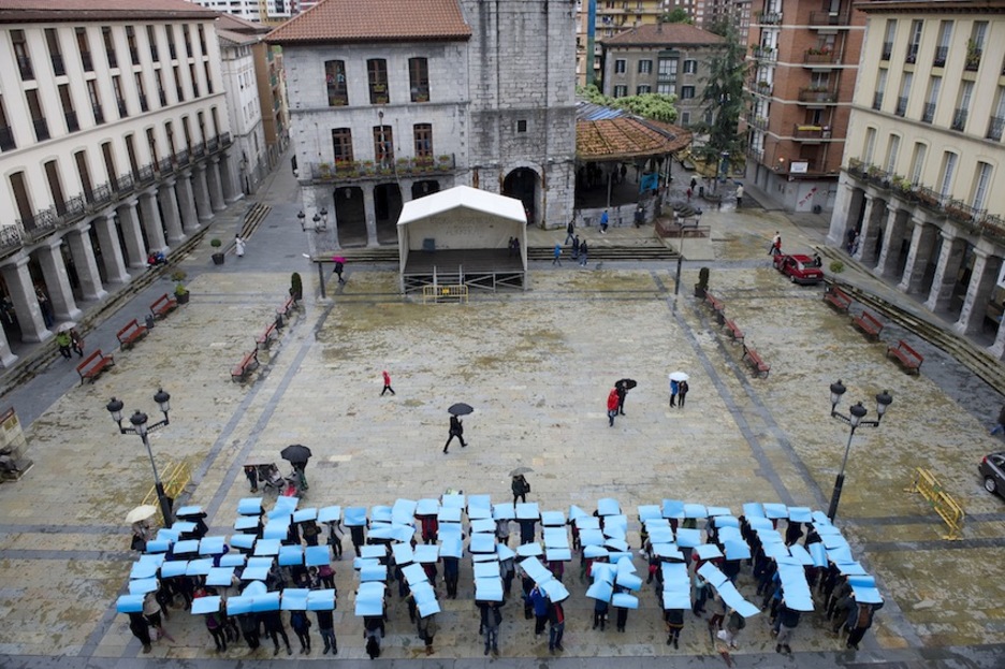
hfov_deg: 73.8
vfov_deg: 53.1
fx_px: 670
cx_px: 502
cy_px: 334
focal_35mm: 24
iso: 200
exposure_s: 1/160
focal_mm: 24
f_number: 5.6
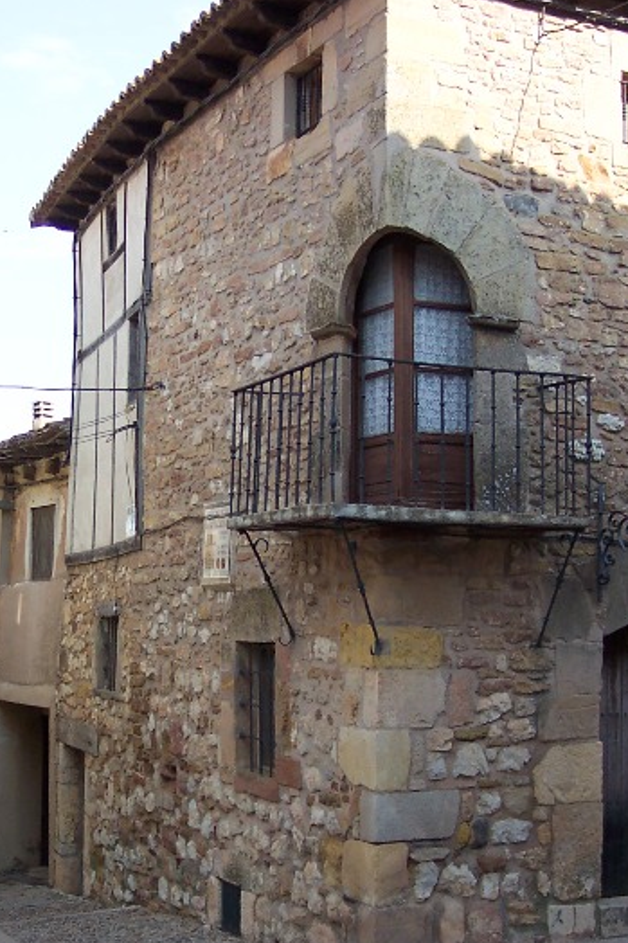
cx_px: 308
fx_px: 1519
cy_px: 472
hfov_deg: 23.4
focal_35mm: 58
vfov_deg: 34.5
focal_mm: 8
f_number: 2.8
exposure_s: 1/700
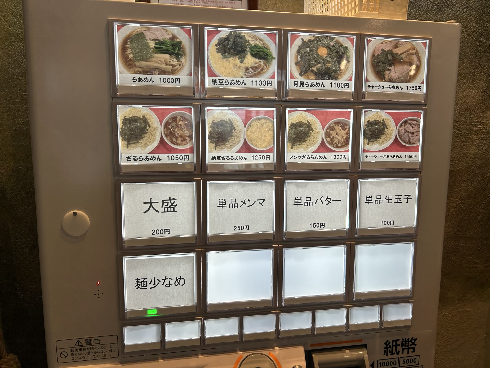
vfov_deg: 53.1
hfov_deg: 67.3
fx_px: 368
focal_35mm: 26
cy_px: 184
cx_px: 245
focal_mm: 5.7
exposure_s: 1/100
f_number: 1.5
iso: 40
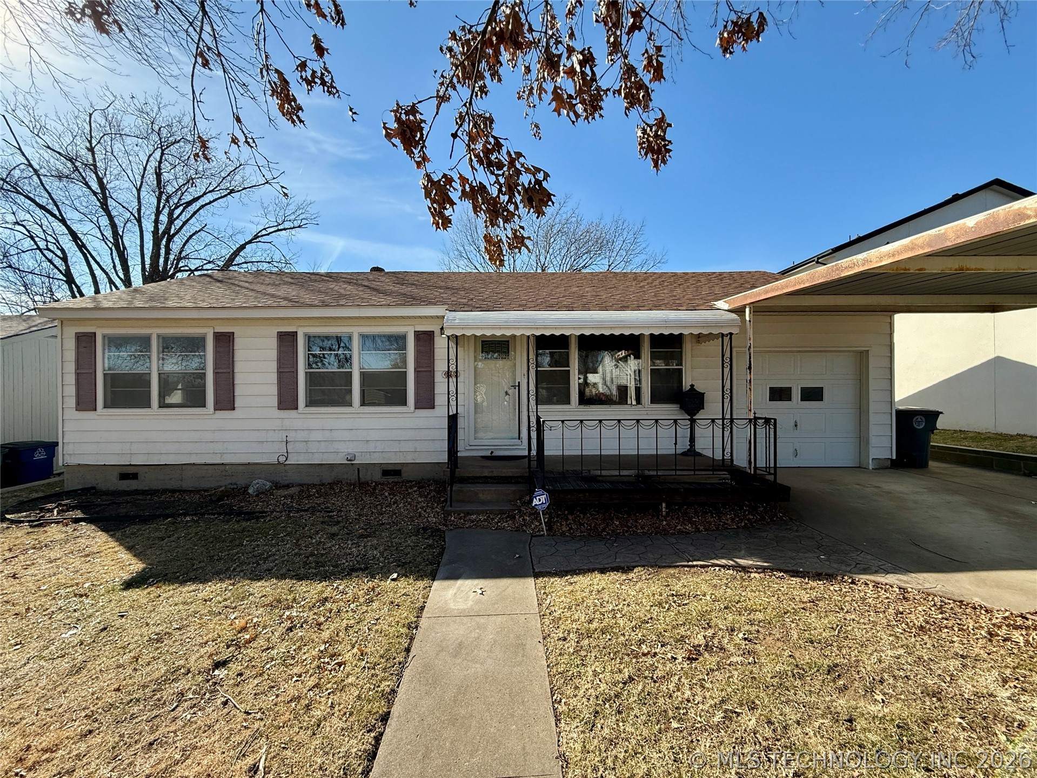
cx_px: 518
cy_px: 389
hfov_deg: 102.1
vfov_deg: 85.7
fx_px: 419
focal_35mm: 14
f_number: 2.2
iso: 64
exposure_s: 1/1017
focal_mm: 2.22
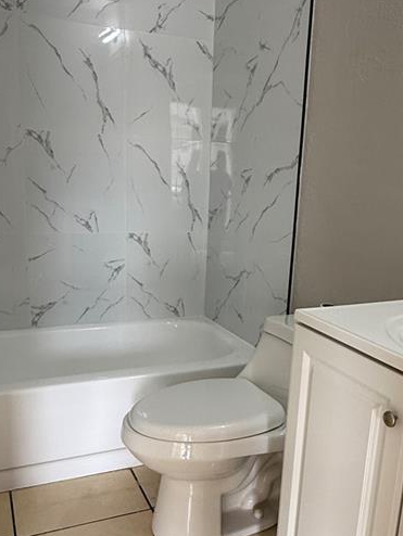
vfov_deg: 53.7
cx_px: 214
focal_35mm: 34
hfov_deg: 41.8
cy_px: 306
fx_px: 527
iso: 160
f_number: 2.2
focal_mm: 2.22
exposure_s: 1/99
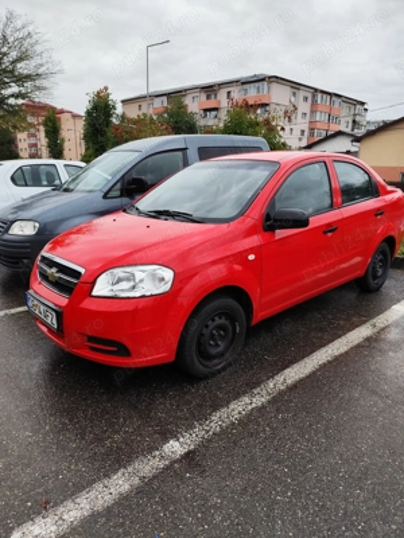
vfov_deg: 73.9
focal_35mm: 23
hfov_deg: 58.9
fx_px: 358
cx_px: 202
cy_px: 269
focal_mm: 6.14
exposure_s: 1/227
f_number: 1.65
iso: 50
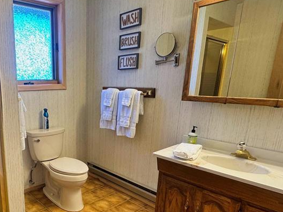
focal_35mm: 27
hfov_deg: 61.5
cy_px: 137
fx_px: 221
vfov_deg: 50.6
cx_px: 69
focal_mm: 2.22
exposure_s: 1/60
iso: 200
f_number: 2.2
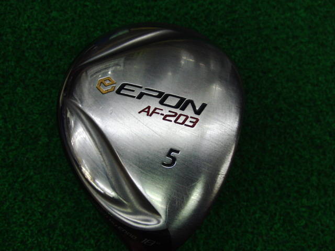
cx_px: 168
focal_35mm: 37
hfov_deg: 50.1
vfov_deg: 38.7
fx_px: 358
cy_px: 126
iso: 200
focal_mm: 6.42
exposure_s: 1/80
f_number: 3.6
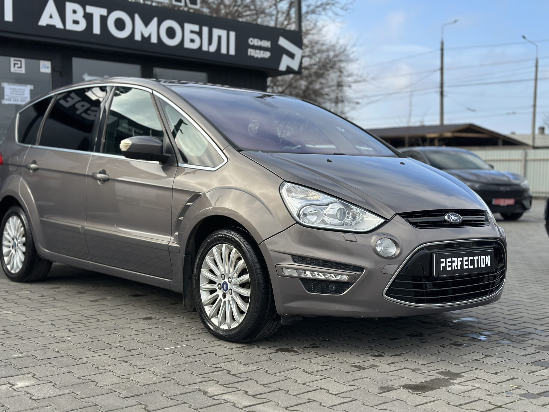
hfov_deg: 39.7
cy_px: 206
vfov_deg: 30.3
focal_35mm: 48
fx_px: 761
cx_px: 274
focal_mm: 6.86
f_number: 1.78
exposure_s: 1/1721
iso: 80
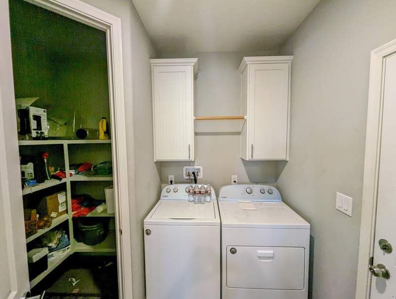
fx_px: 149
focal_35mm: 13
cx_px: 198
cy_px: 150
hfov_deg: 106.1
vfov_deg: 90.1
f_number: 2.2
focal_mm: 1.95
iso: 437
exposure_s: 1/120
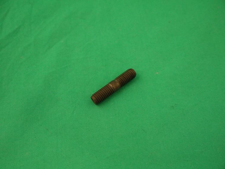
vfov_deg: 34.3
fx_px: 273
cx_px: 112
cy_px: 84
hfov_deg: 44.8
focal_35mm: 42
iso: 800
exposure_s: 1/125
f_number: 4.3
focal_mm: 21
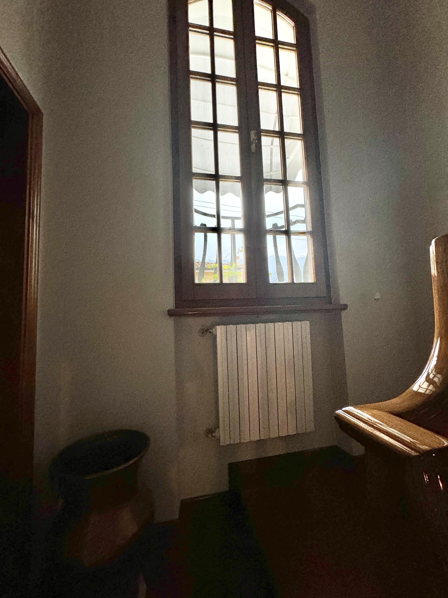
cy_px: 299
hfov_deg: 85.7
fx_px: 242
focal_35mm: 14
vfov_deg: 102.1
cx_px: 224
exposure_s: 1/100
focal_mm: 2.22
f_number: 2.2
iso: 200
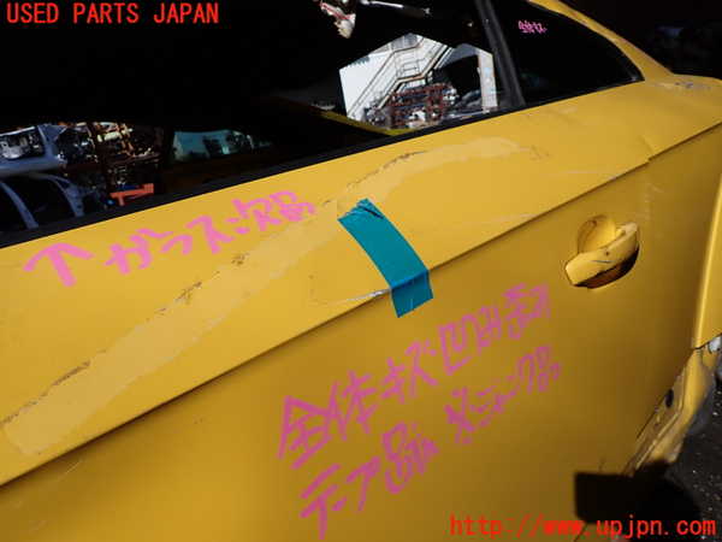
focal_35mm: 25
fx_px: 521
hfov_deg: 69.4
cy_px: 271
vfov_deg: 54.9
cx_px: 361
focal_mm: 4.5
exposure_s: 1/400
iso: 100
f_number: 8
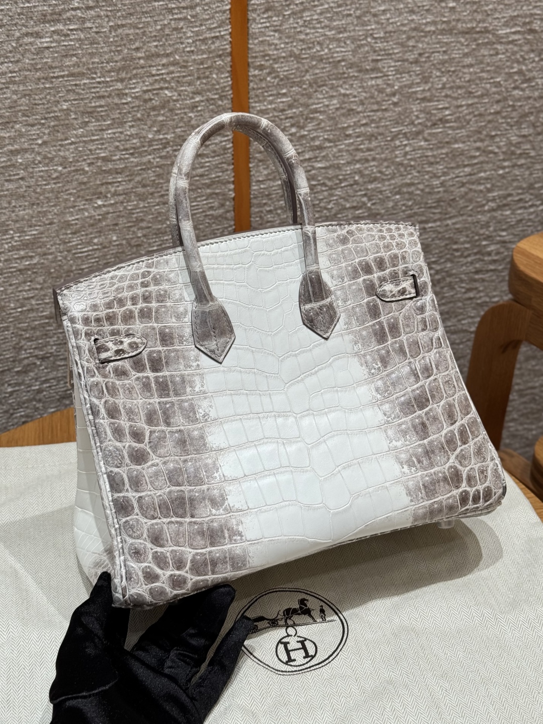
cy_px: 362
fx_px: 1004
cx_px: 272
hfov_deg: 30.3
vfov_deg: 39.7
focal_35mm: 48
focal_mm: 6.76
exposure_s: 1/100
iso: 50
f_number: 1.78
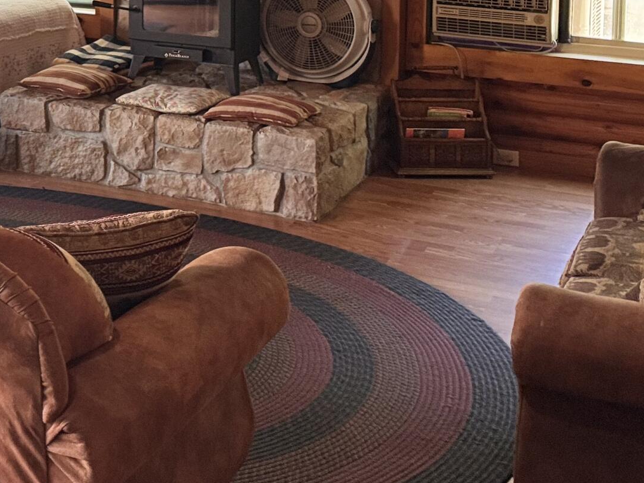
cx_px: 63
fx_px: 1246
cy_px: -93
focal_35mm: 67
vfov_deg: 20.5
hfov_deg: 27.9
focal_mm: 6.76
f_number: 1.78
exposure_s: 1/60
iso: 250
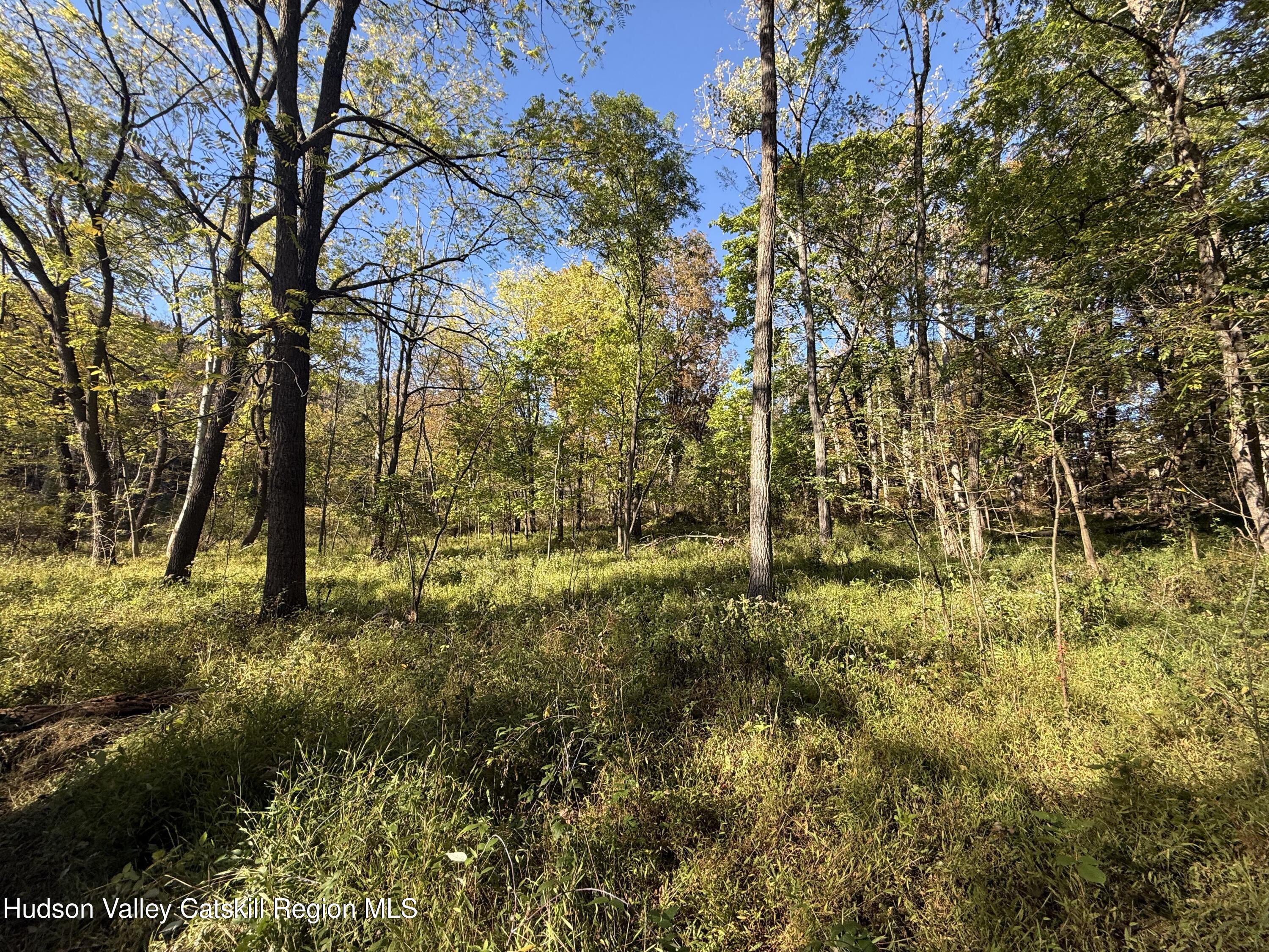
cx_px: 634
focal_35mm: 14
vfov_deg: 85.7
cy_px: 476
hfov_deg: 102.1
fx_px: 513
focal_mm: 2.22
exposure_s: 1/333
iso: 50
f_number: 2.2
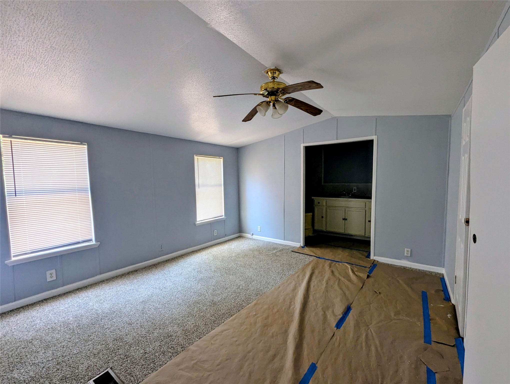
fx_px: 192
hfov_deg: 106.1
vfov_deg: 90.1
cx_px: 255
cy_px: 192
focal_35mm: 13
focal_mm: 1.95
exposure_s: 1/54.9
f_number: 2.2
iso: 68
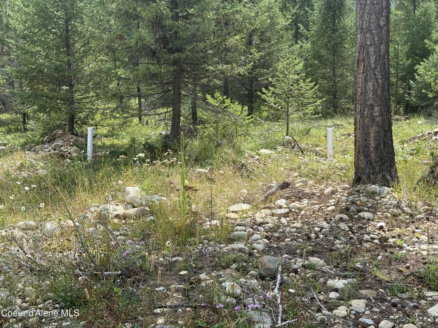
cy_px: 164
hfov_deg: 39.7
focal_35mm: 48
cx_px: 219
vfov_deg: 30.3
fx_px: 607
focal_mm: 6.76
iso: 80
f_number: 1.78
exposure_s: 1/1883
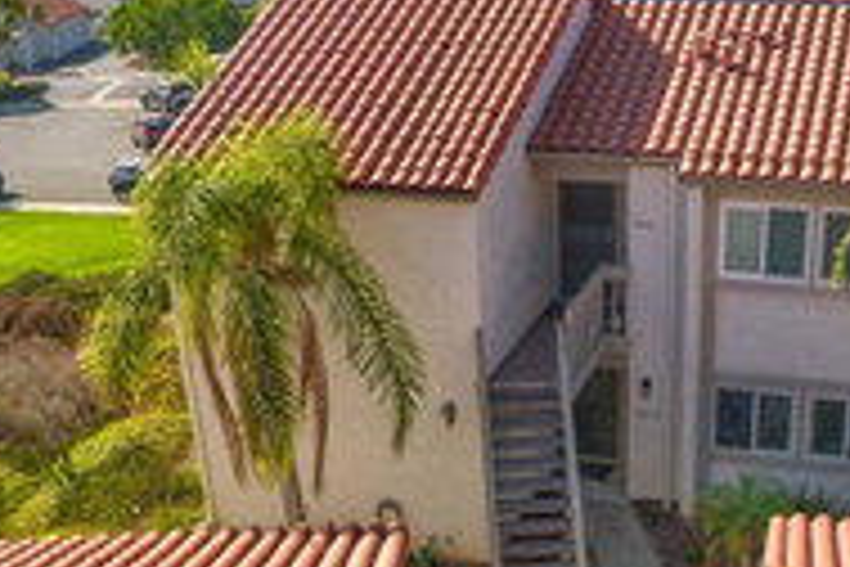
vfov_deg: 22.9
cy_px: 603
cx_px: 612
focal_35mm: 56
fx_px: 1322
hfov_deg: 35.0
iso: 100
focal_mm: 8.38
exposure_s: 1/320
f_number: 2.8
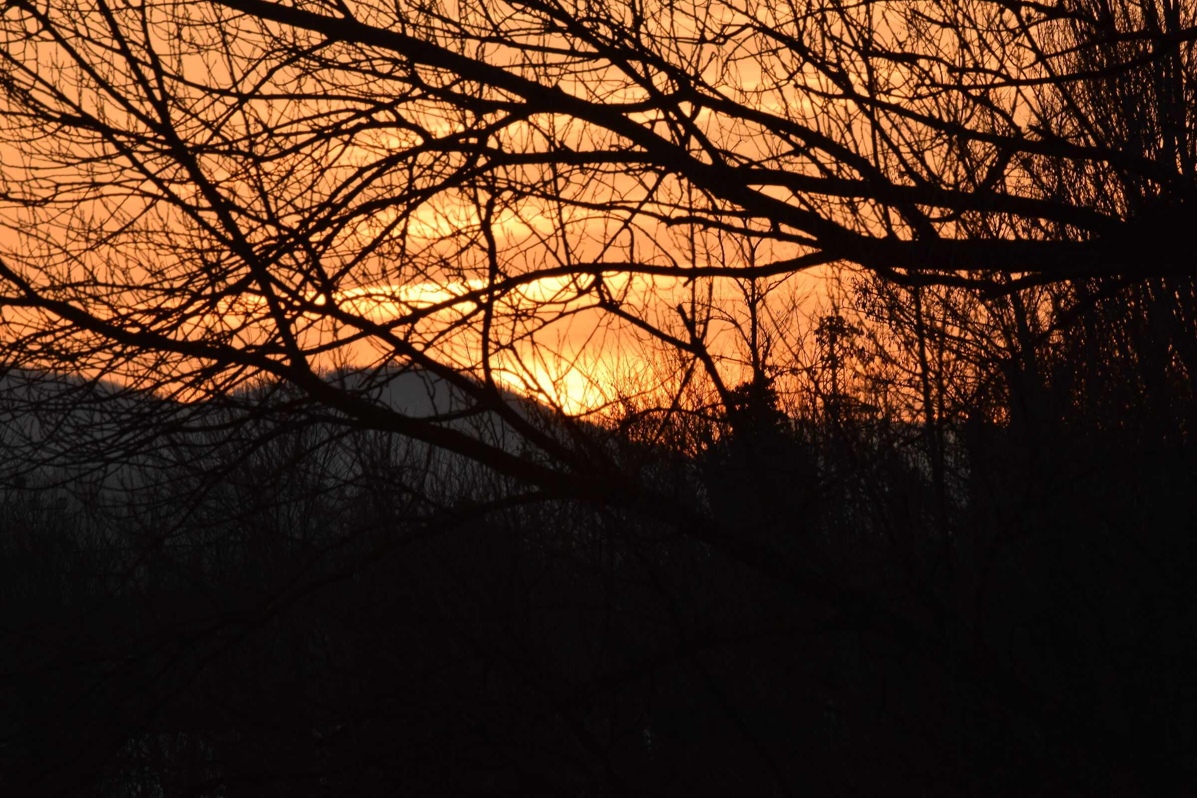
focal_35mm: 450
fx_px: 14961
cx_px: 598
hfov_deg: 4.6
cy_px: 399
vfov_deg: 3.1
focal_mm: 300
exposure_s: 1/125
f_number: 22
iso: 250
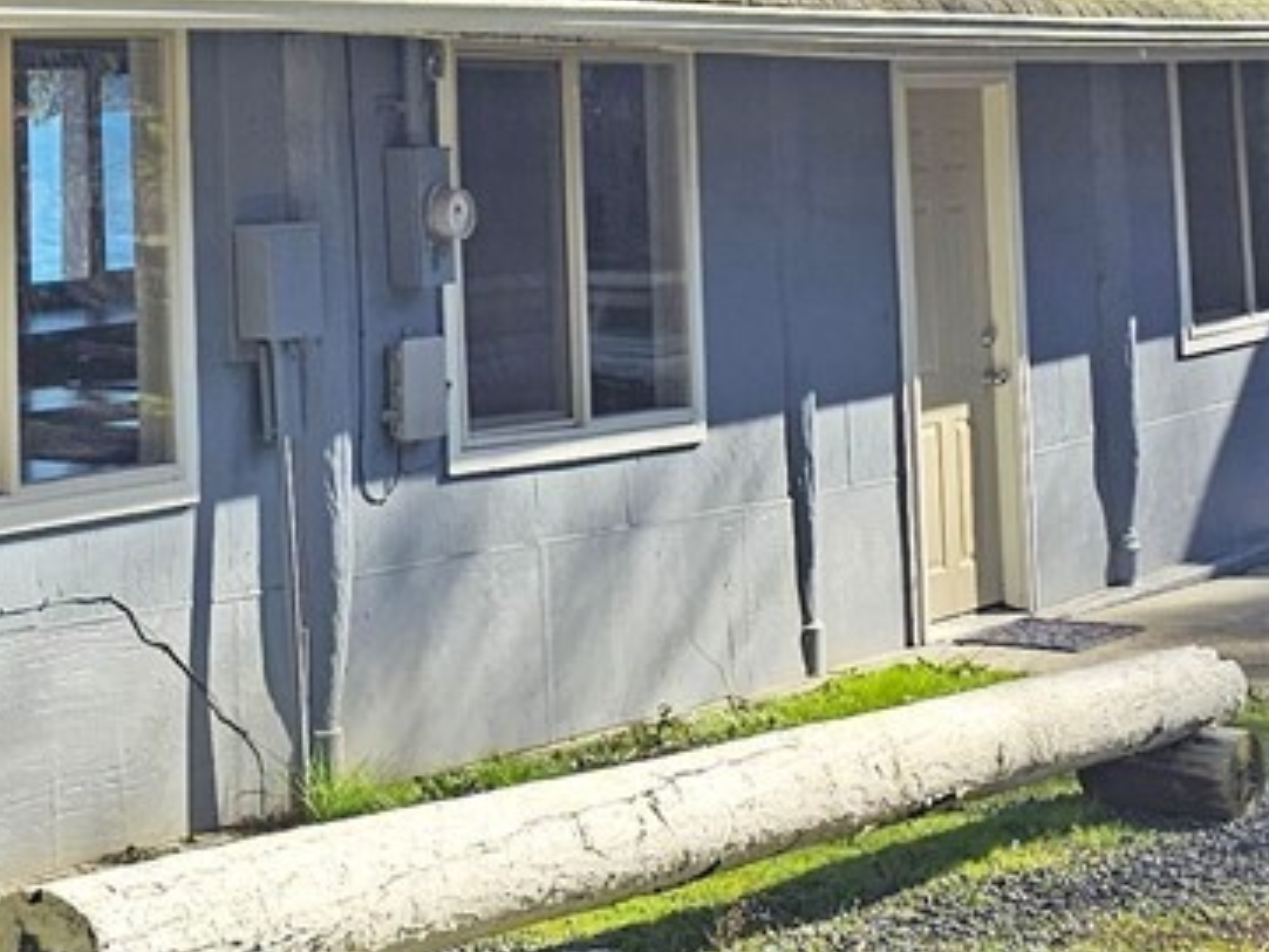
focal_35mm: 102
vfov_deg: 14.1
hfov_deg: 18.6
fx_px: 3740
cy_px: -207
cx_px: -74
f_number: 1.7
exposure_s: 1/472
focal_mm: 6.3
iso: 10
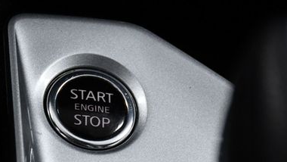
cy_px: 106
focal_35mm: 238
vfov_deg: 5.1
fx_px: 1812
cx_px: 86
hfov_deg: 9.0
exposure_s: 1/500
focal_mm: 90
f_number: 5.3
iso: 2500
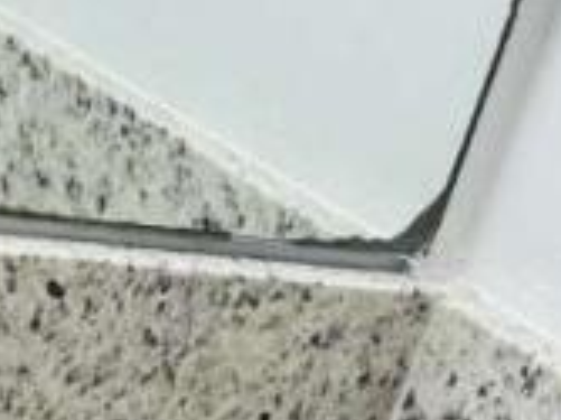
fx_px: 3028
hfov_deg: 10.1
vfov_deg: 7.1
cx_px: -386
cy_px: 1233
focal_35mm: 187
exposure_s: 1/60
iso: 64
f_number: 1.6
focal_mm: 5.1
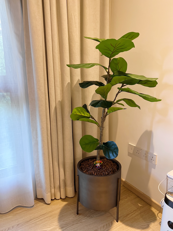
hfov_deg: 53.1
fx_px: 173
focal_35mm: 26
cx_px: 86
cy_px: 116
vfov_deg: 67.3
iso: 200
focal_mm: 5.7
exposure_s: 1/60
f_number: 1.5
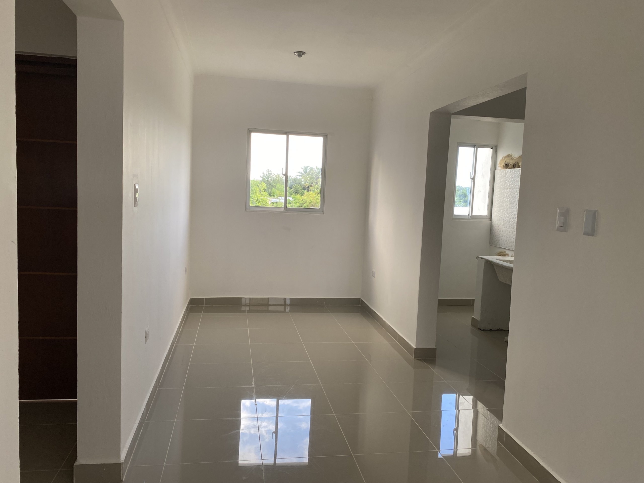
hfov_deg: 67.3
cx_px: 322
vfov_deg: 53.1
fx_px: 484
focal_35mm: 26
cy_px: 242
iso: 100
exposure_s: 1/121
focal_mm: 4.25
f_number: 1.8
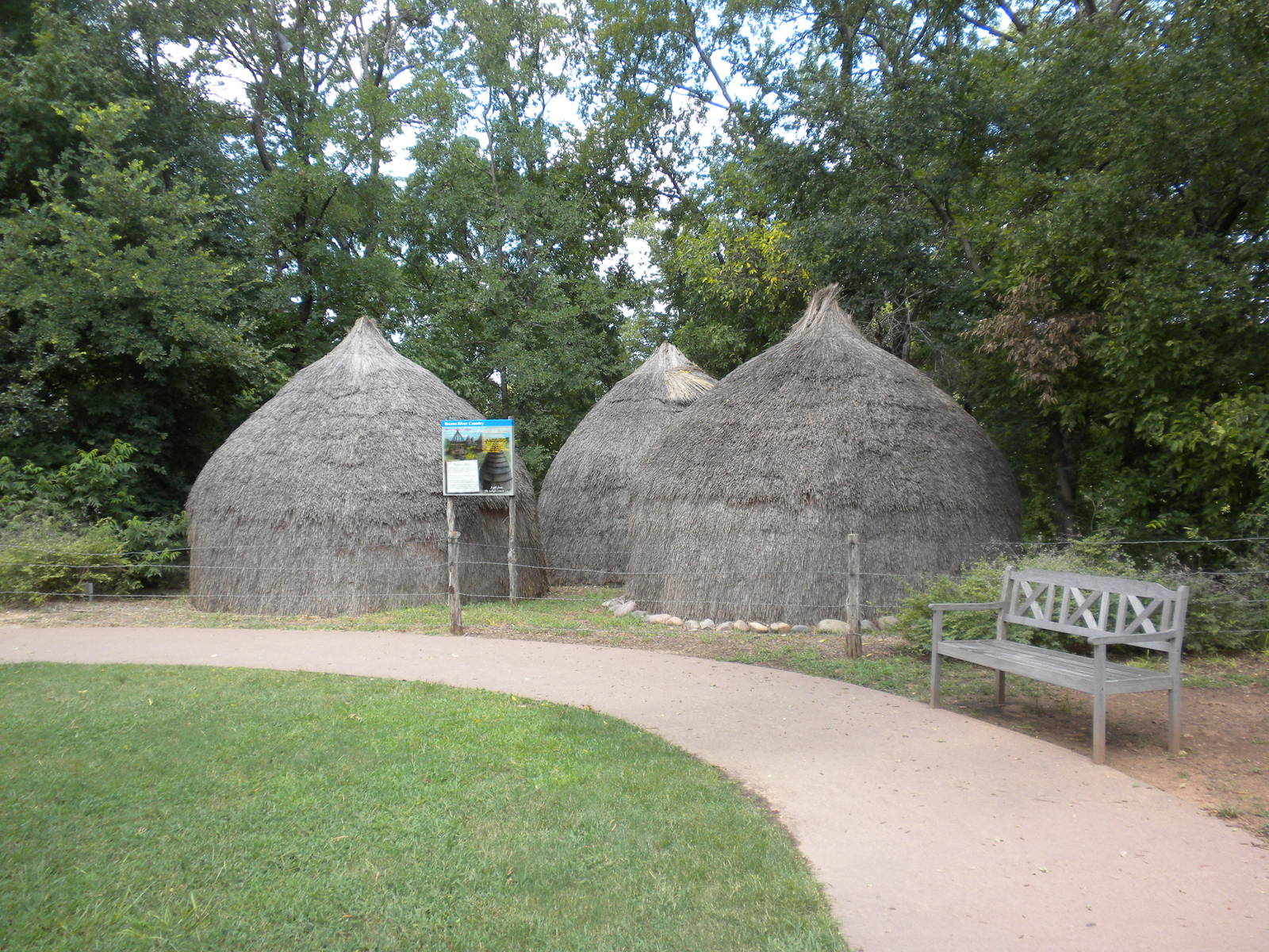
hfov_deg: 50.1
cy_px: 476
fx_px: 1356
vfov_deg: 38.7
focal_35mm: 37
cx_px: 634
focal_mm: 6.6
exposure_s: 1/127
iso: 64
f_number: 3.5
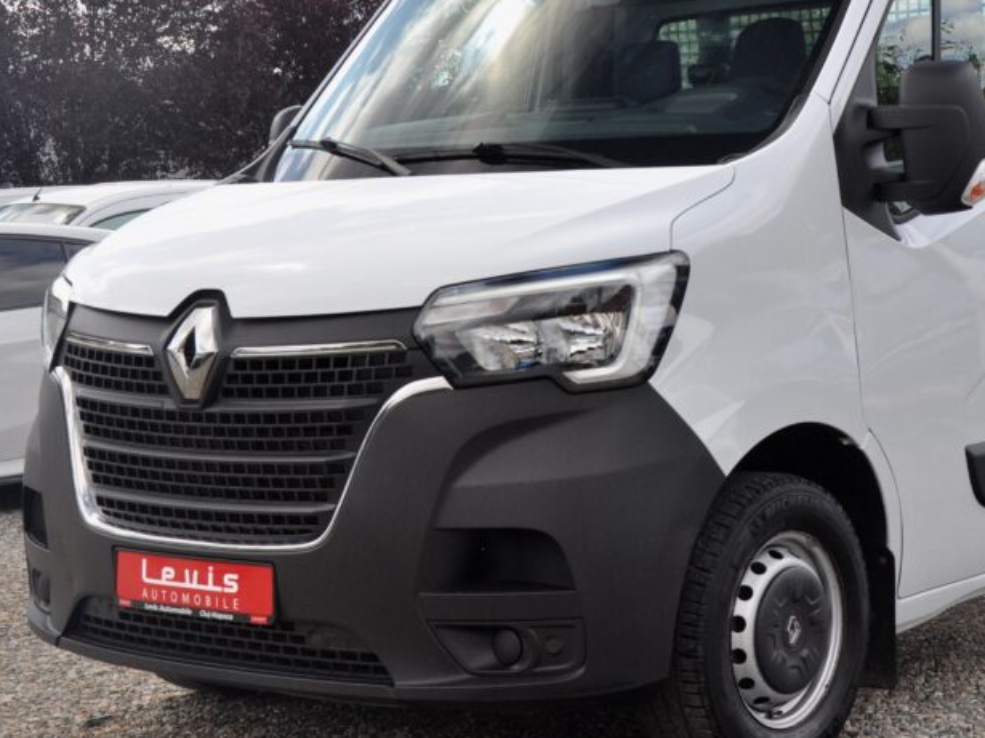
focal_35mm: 72
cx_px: 761
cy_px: 251
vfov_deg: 20.4
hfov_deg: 26.6
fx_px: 2048
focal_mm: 30
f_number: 9
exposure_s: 1/320
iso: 500
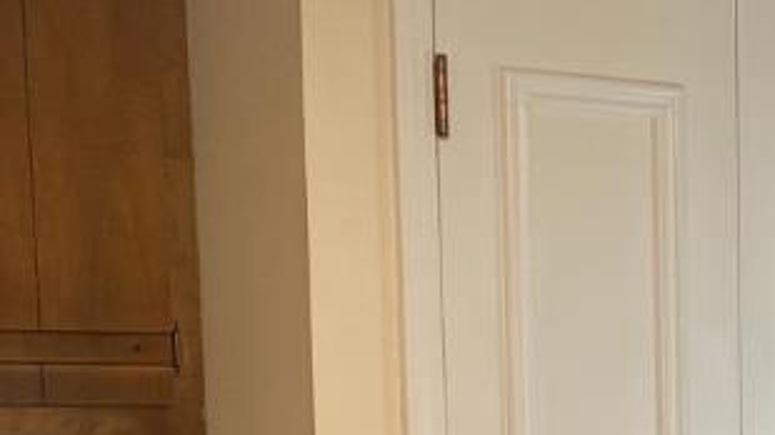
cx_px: 1055
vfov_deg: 8.3
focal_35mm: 137
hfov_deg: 14.9
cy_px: 924
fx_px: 2814
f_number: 1.8
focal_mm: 4.25
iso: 80
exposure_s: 1/60
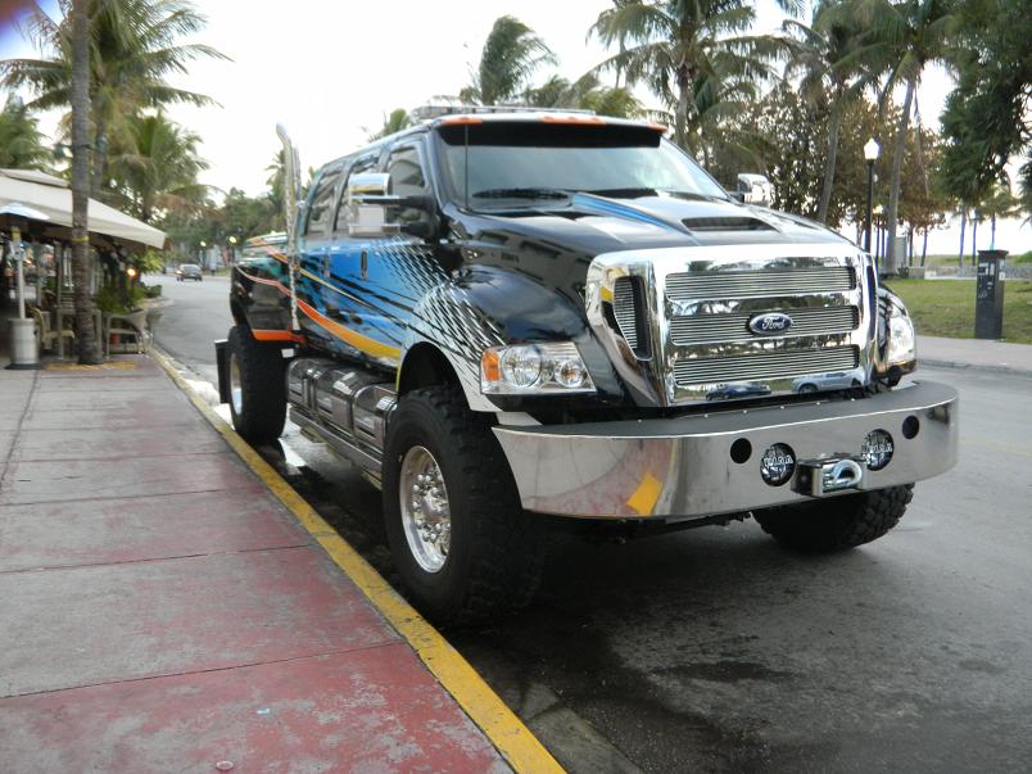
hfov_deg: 55.4
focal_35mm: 33
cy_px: 387
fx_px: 984
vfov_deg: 42.9
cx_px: 516
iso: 200
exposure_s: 1/43.3
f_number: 3.9
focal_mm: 6
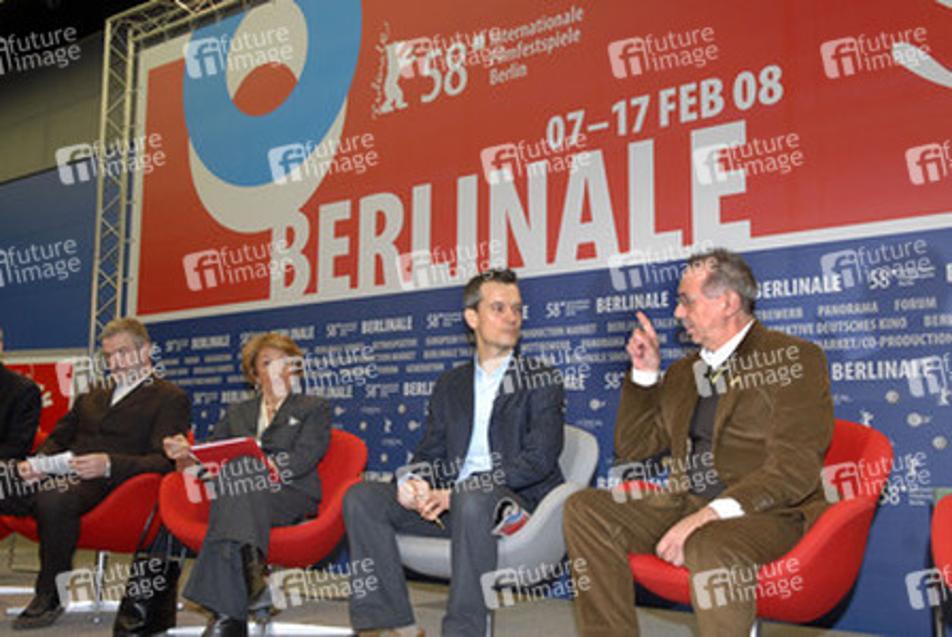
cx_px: 476
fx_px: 953
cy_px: 318
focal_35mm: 36
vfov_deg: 37.0
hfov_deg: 53.1
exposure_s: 1/125
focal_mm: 24
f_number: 5.6
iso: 500
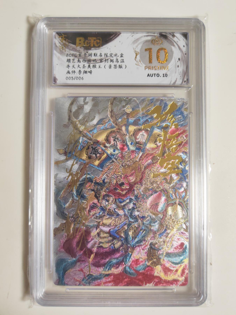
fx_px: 245
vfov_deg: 65.3
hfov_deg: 51.4
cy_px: 158
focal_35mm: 27
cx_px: 118
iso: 250
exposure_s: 1/100
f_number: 1.8
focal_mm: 5.53
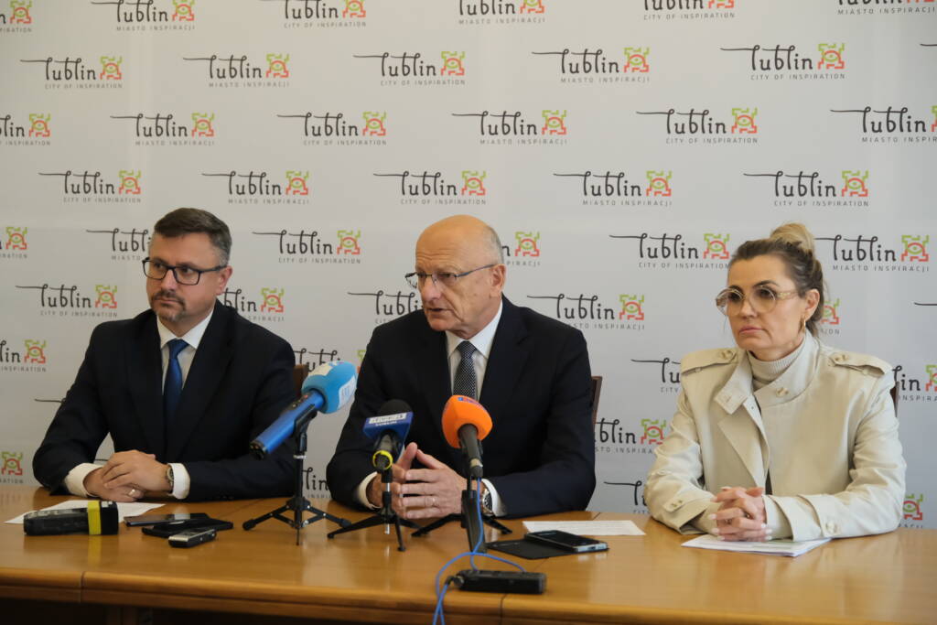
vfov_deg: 21.2
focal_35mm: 64
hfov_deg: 31.4
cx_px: 468
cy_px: 312
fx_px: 1666
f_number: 2.8
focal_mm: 42.4
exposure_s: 1/640
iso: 3200
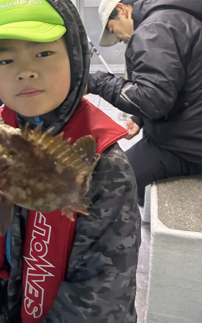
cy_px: 106
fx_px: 335
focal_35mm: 38
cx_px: 41
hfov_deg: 32.7
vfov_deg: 50.5
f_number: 1.5
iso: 640
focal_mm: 5.7
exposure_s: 1/30
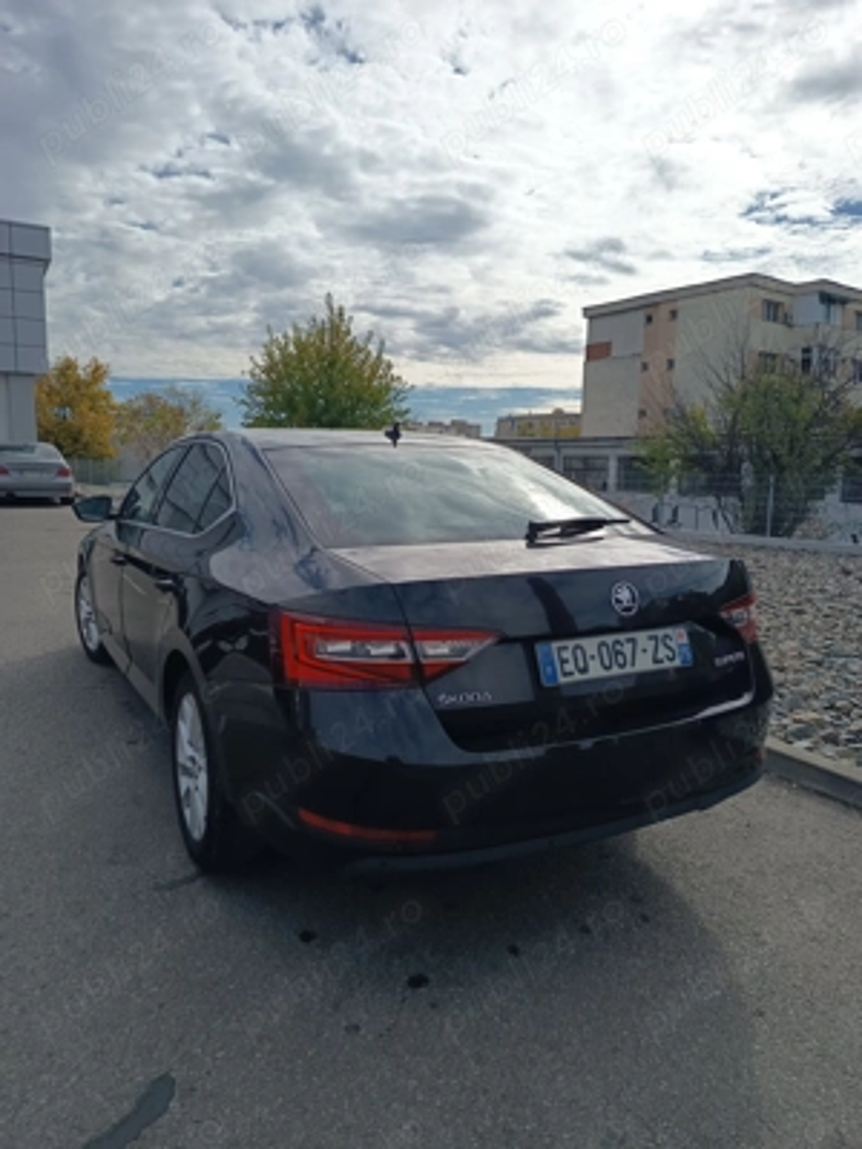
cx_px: 431
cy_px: 574
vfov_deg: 71.6
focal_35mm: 24
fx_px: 797
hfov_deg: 56.8
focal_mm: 5.27
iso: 51
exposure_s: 1/1186
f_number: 1.7
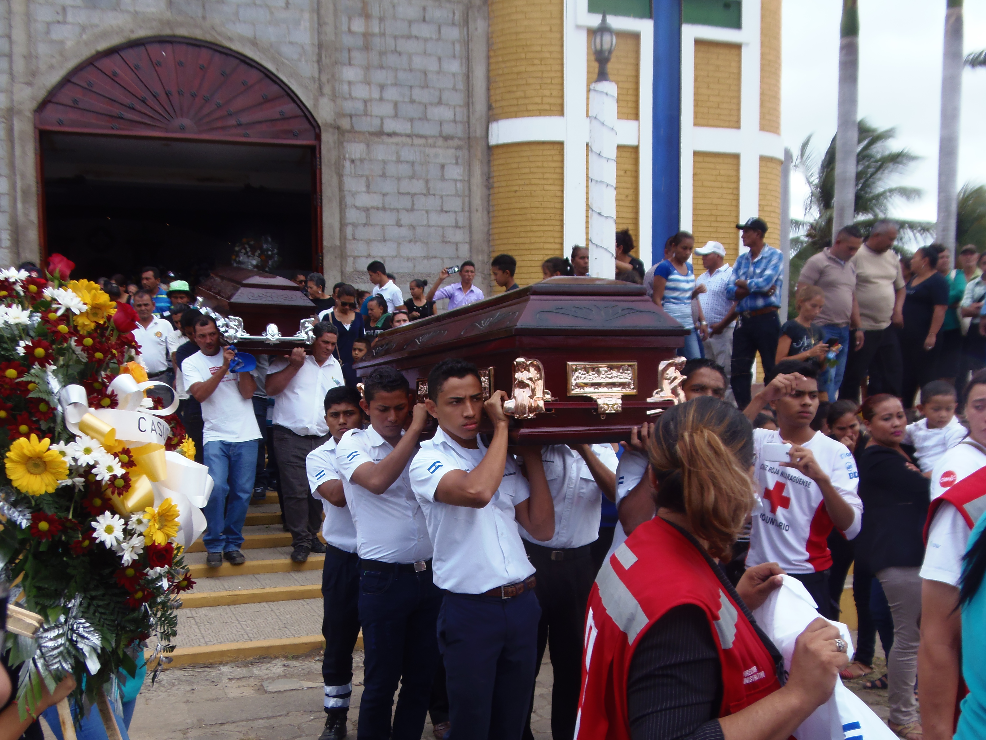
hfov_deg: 51.3
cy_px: 375
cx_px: 481
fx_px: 1025
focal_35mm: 36
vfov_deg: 39.7
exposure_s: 1/320
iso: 64
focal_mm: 6.5
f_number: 3.4
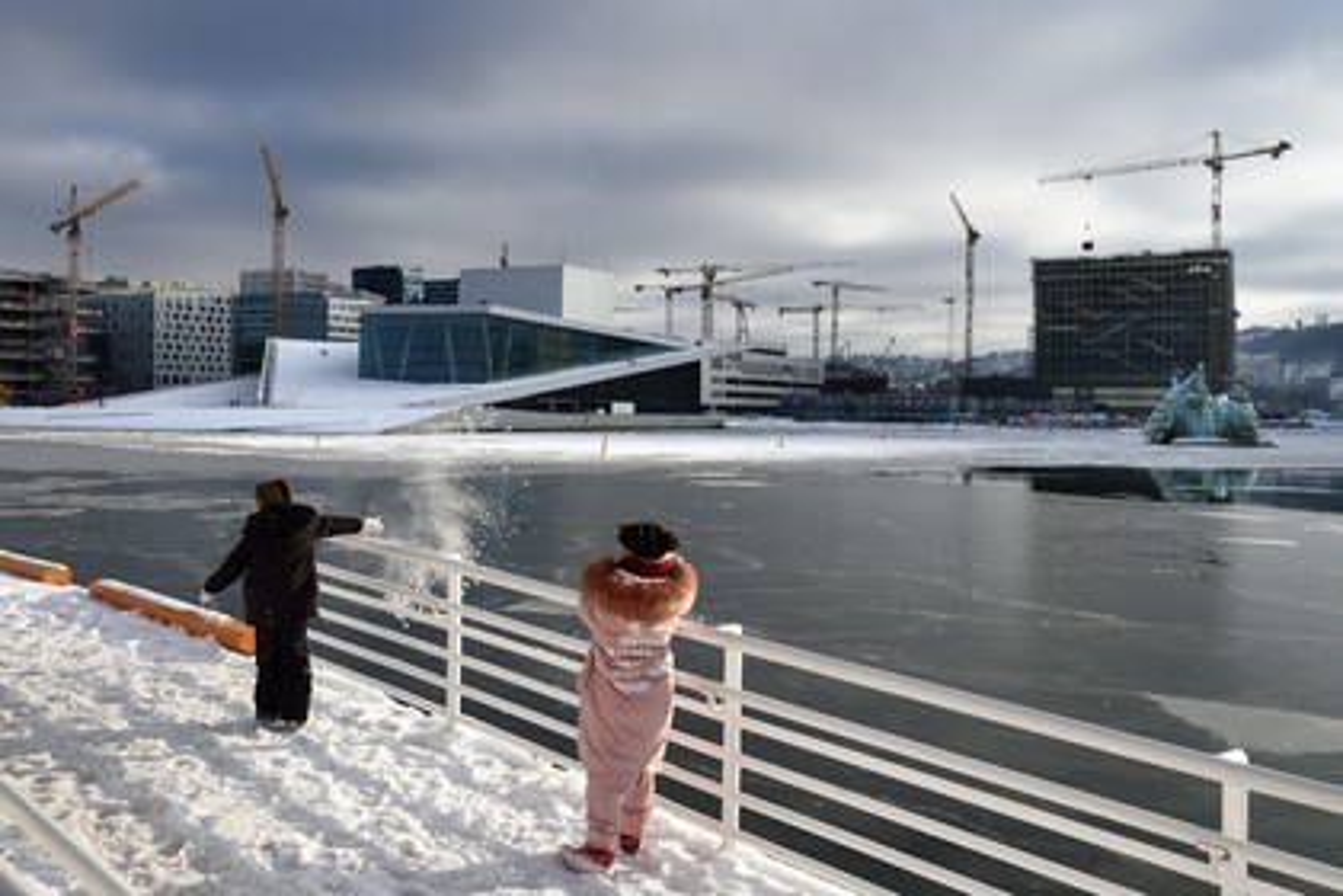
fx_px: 1194
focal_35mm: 32
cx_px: 672
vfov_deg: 41.1
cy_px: 448
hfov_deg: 58.7
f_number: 14
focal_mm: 32
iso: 200
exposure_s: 1/250
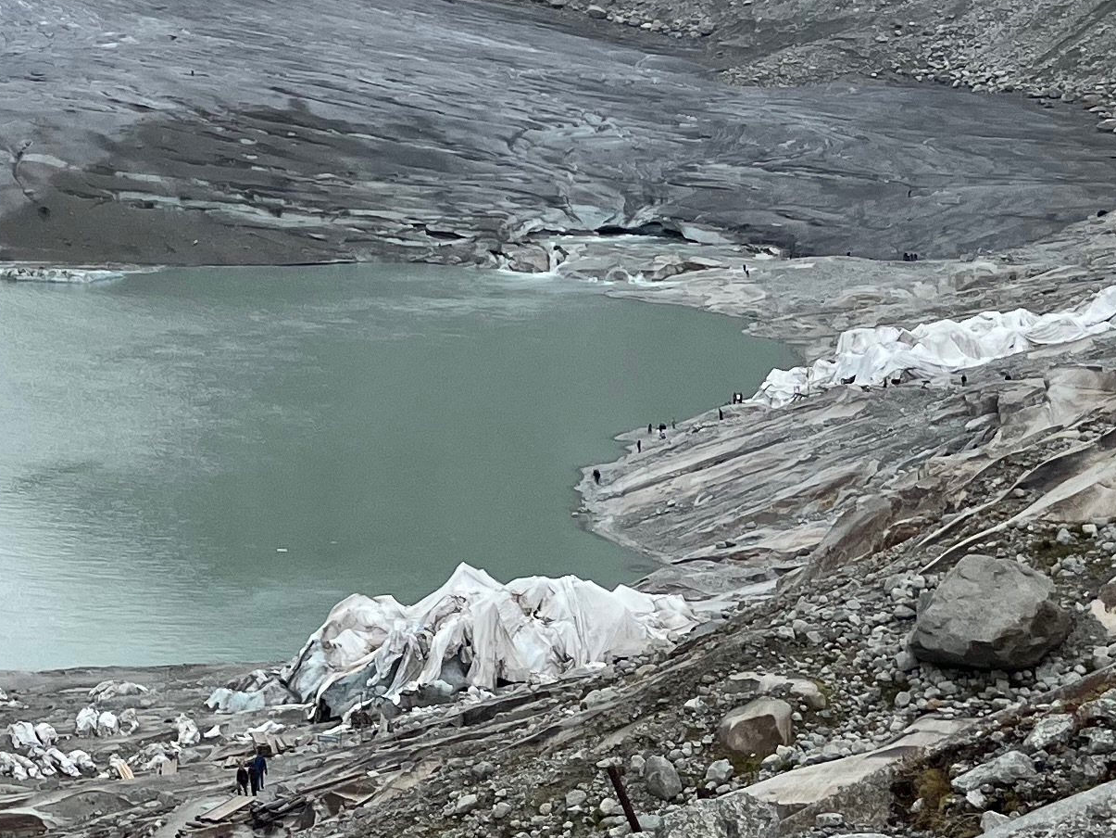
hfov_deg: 21.1
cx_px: -177
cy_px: -44
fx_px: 2805
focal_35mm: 87
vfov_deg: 16.5
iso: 50
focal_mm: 5.1
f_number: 1.6
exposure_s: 1/2513
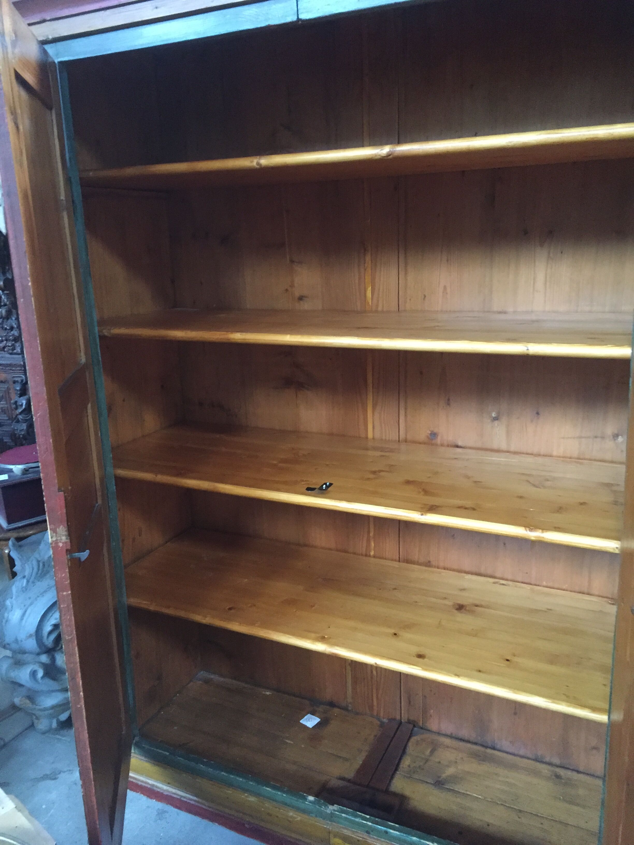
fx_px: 708
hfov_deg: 48.2
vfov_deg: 61.7
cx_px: 317
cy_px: 422
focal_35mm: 29
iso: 320
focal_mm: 4.15
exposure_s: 1/17
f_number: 2.2
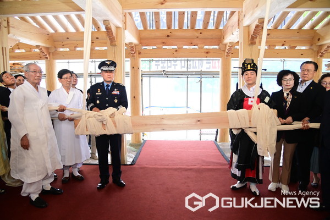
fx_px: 220
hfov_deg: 73.7
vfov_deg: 53.1
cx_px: 165
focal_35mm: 24
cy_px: 110
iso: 3200
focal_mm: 24
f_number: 4
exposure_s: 1/250
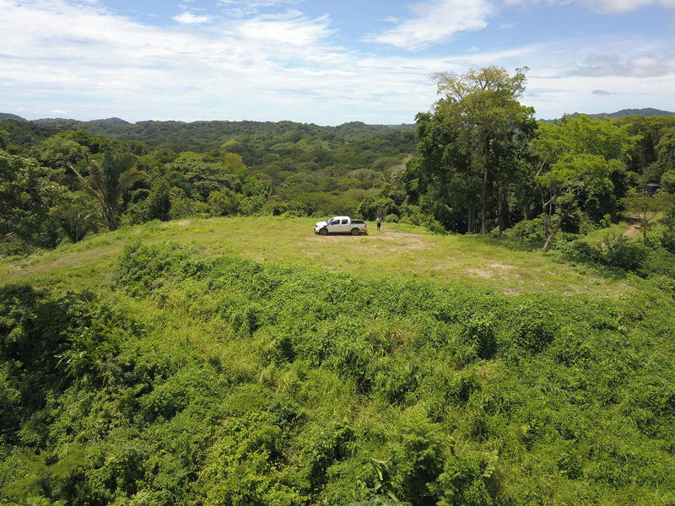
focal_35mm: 26
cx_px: 338
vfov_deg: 53.1
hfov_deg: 67.3
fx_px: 507
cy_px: 253
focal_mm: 4.73
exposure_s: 1/1261
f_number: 2.2
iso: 100
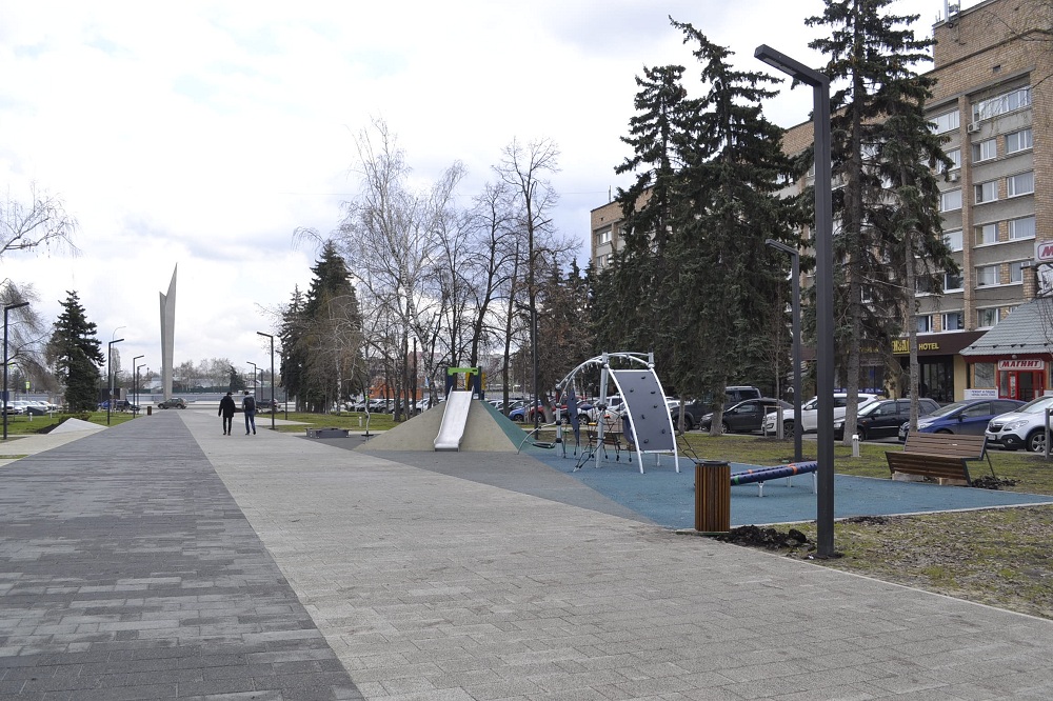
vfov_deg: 43.6
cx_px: 526
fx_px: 877
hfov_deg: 61.9
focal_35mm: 30
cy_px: 350
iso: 100
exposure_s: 1/160
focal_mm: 20
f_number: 6.3
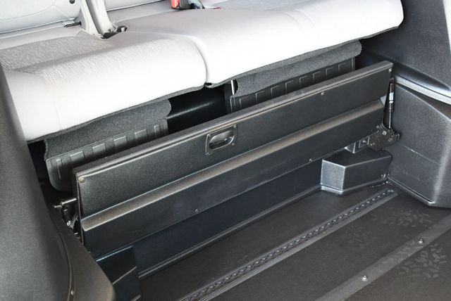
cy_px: 150
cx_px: 226
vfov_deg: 26.0
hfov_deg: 38.2
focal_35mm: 52
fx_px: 652
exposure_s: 1/125
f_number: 4.2
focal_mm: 26
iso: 2800
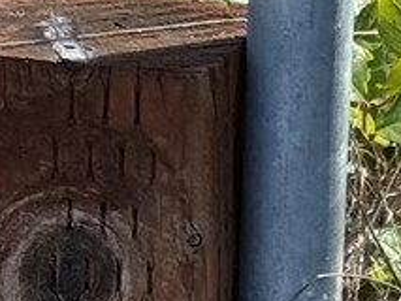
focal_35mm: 361
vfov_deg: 4.1
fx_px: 4184
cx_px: 377
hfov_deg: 5.5
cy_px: -66
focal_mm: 6.76
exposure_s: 1/1264
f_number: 1.78
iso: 80
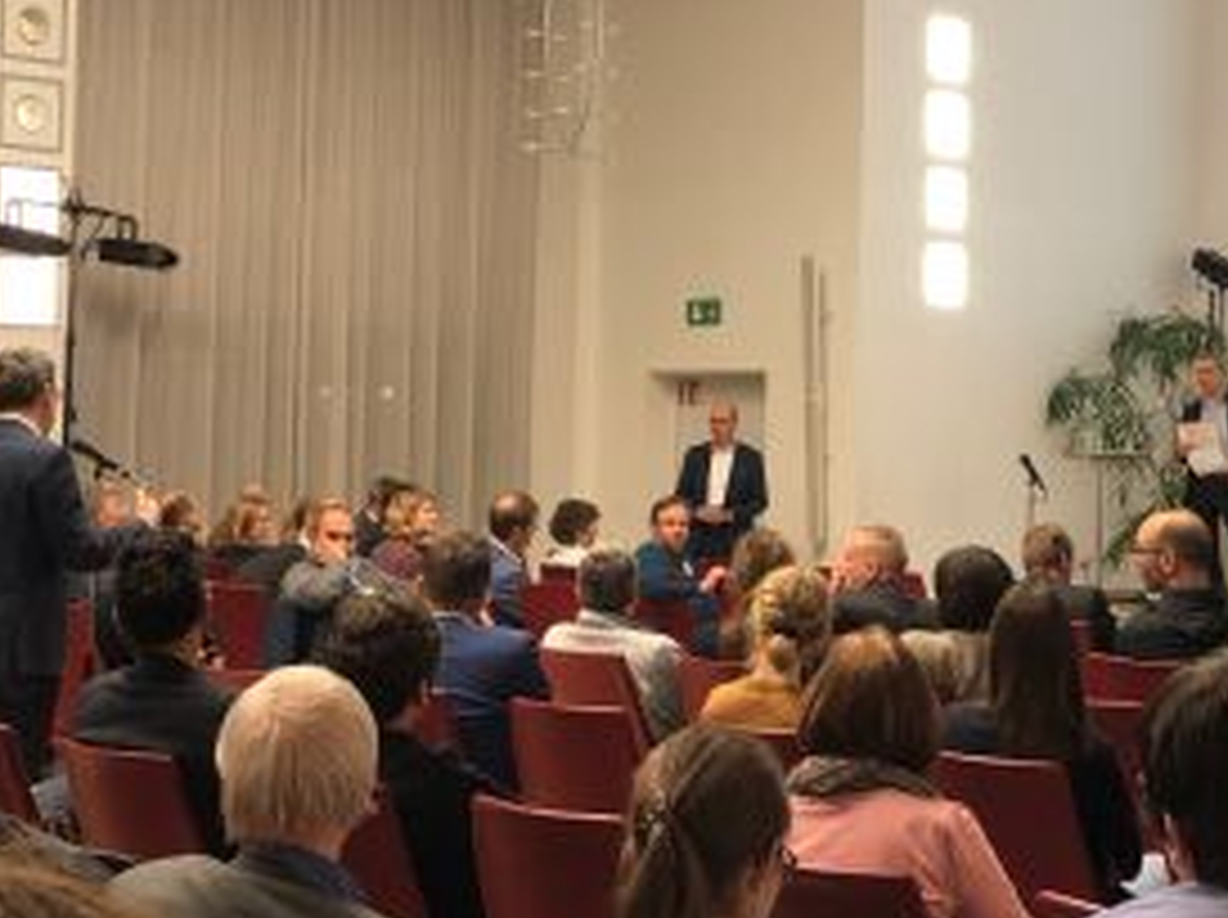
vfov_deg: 20.6
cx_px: 753
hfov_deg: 27.4
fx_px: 2515
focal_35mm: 71
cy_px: 324
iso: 40
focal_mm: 3.99
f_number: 1.8
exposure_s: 1/30
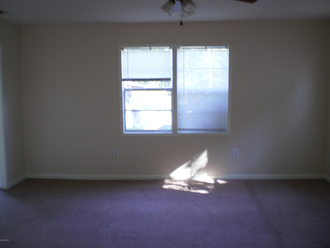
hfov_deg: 51.4
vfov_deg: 39.7
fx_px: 343
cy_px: 124
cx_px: 165
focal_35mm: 36
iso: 100
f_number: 3.1
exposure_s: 1/30
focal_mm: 6.3
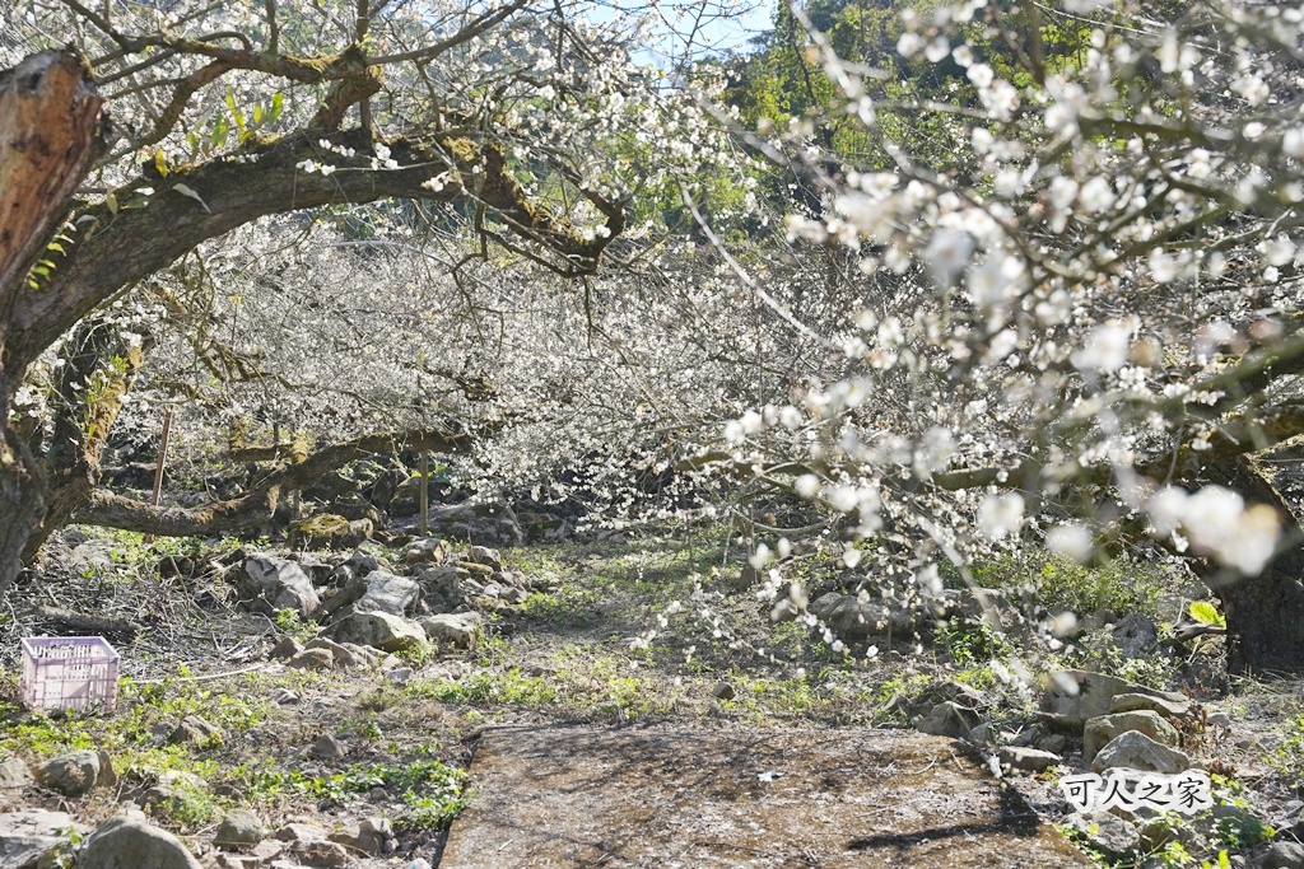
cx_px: 652
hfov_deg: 43.3
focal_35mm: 45
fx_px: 1645
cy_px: 434
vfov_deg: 29.6
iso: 640
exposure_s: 1/2500
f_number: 4.5
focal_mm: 45.4
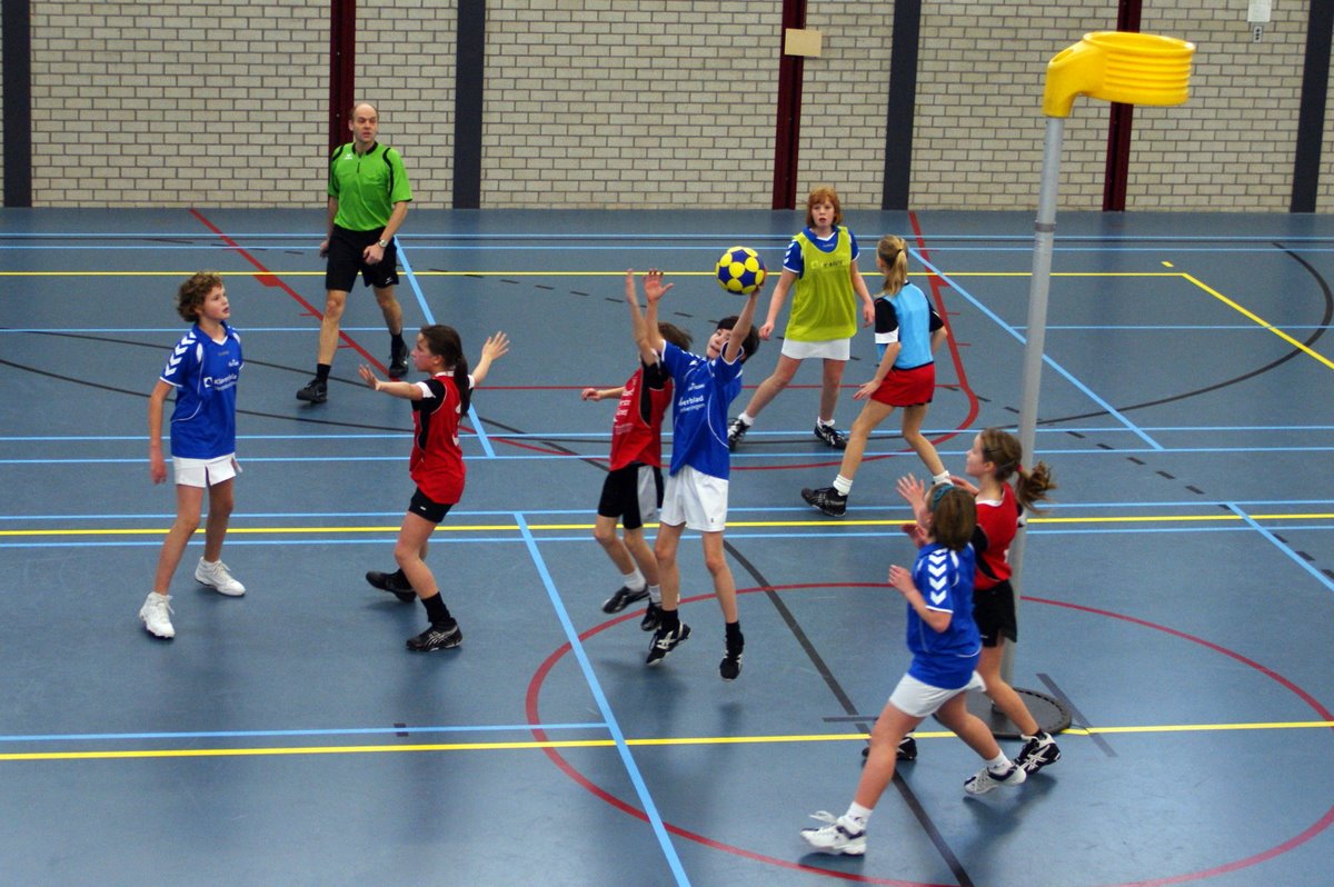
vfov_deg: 25.7
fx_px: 1944
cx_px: 667
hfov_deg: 37.9
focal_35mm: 52
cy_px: 444
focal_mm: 35
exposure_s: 1/200
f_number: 2.8
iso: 400
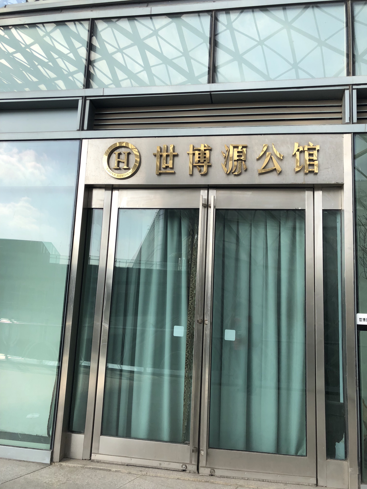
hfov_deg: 49.7
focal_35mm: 28
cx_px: 184
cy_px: 244
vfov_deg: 63.4
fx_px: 396
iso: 20
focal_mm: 4
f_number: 1.8
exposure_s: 1/842
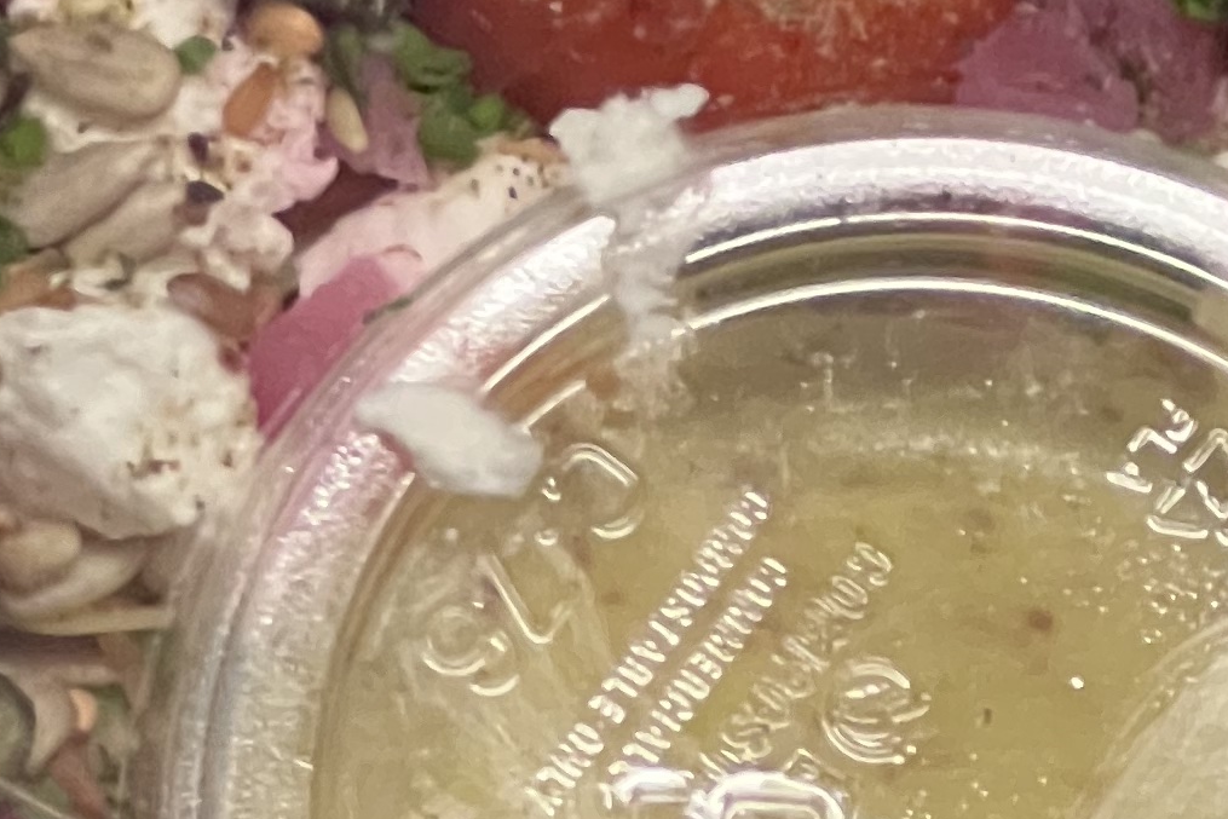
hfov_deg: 6.5
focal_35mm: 318
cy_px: -452
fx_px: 10848
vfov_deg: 4.3
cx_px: 534
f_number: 2.8
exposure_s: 1/50
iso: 400
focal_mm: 9
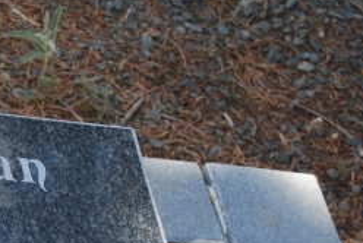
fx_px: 2625
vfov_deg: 5.2
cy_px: 412
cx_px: -224
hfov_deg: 7.7
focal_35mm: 260
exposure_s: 1/125
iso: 125
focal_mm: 42
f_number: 5.6
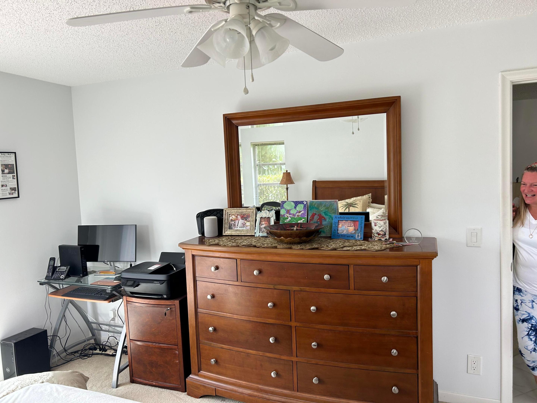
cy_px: 202
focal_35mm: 26
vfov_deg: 53.1
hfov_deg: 67.3
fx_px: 403
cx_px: 268
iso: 64
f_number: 1.5
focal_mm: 5.7
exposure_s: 1/121
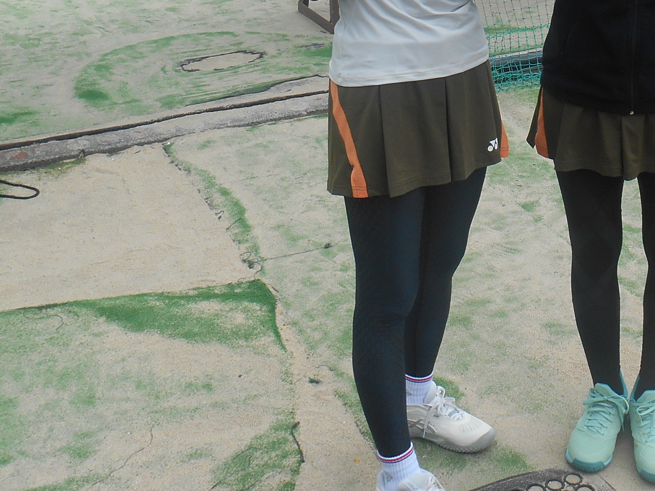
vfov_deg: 23.0
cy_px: -6
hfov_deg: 31.1
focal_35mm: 61
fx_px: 1154
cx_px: 502
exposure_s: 1/160
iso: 80
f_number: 3.4
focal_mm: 4.7
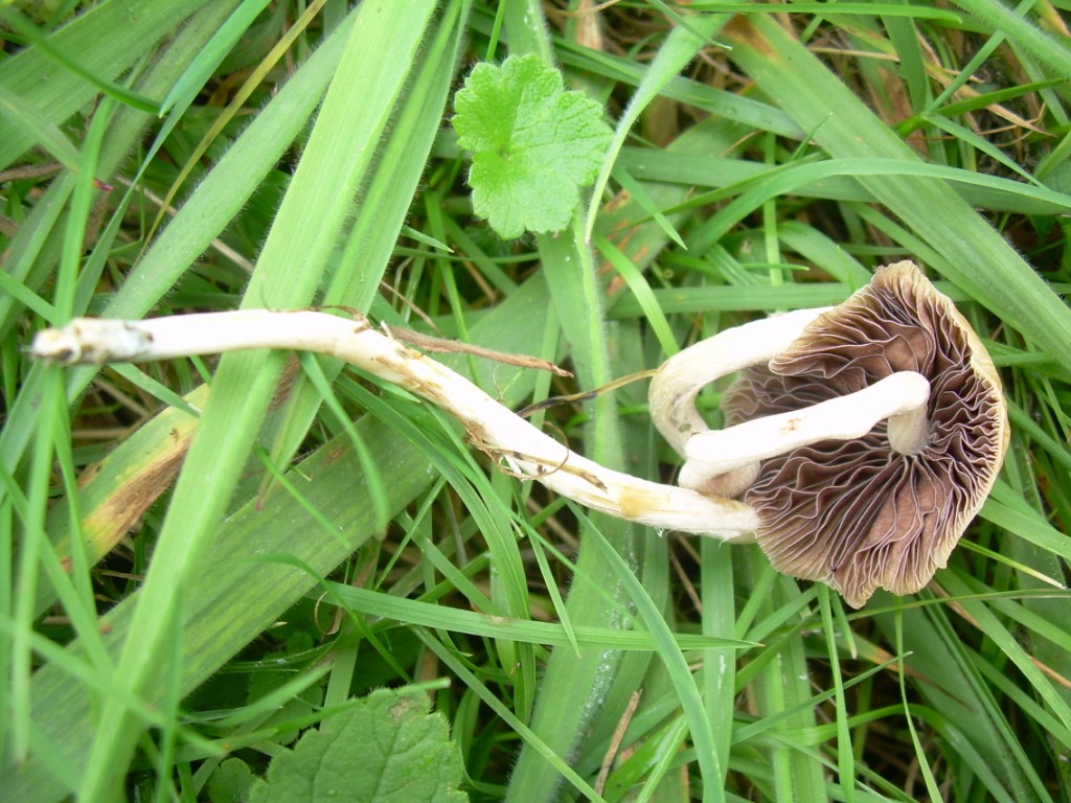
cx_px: 536
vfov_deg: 37.7
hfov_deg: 49.0
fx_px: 1176
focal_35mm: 38
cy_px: 402
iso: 50
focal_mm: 6.3
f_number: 2.8
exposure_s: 1/65.4
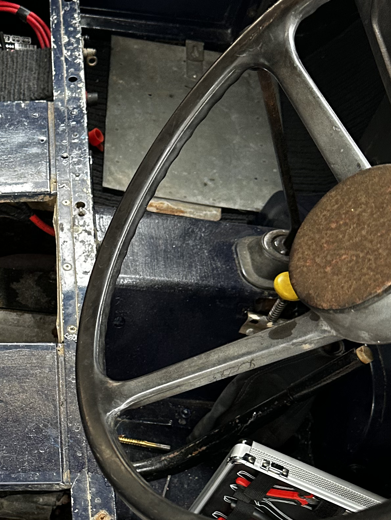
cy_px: 375
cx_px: -13
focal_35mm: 61
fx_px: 918
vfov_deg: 31.2
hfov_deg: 22.9
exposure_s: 1/74
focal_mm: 6.86
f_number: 1.78
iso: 250
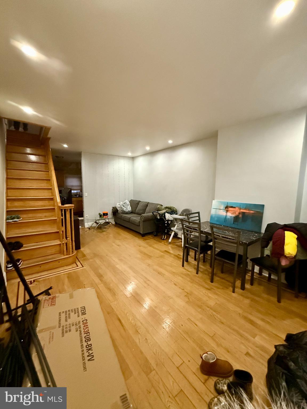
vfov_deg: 102.1
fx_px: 166
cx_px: 154
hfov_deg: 85.7
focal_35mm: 14
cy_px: 204
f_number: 2.2
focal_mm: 2.22
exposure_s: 1/60
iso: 1250
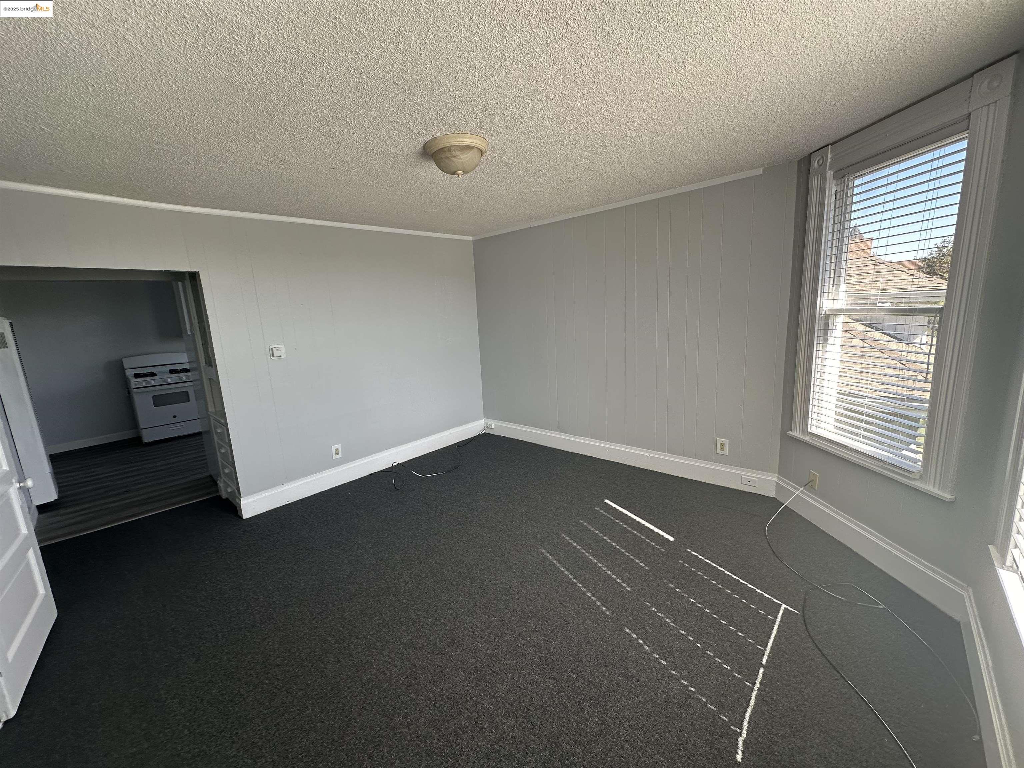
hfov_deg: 102.1
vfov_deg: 85.7
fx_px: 414
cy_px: 384
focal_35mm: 14
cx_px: 512
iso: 40
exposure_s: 1/129
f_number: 2.2
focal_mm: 2.22
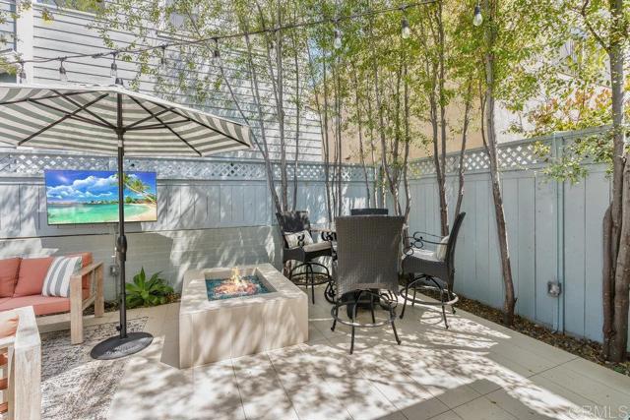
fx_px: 280
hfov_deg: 96.7
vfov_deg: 73.8
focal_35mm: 16
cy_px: 210
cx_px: 315
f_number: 5.6
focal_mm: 16
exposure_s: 1/125
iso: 100
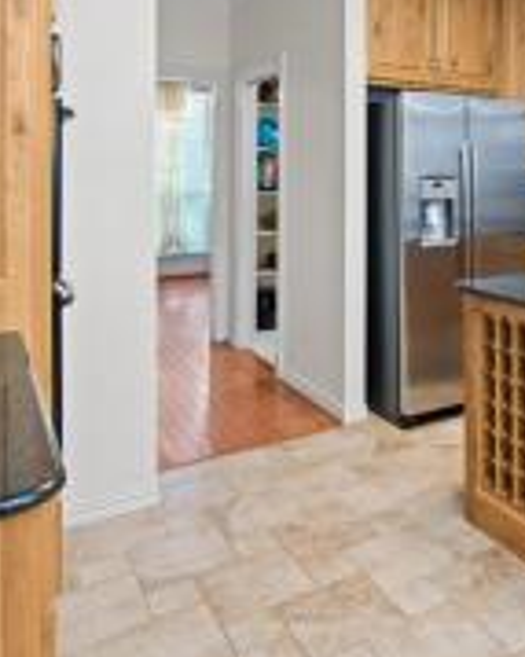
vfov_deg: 51.8
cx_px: 492
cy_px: 161
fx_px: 641
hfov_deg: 40.4
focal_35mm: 33
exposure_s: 1/2
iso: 640
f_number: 9
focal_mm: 14
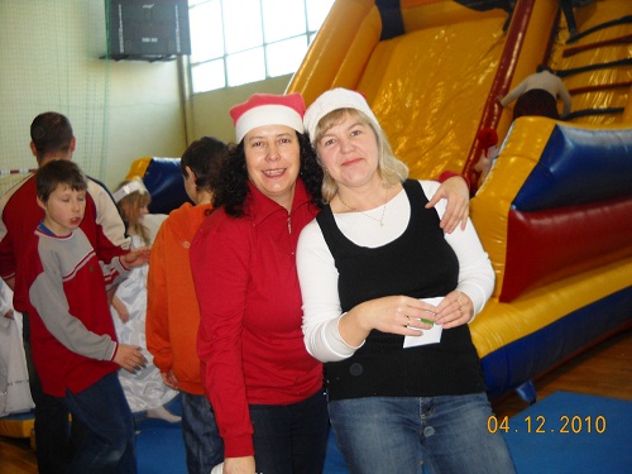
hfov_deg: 45.8
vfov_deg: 35.1
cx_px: 316
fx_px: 749
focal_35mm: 41
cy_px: 237
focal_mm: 6.72
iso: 100
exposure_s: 1/30
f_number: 3.1
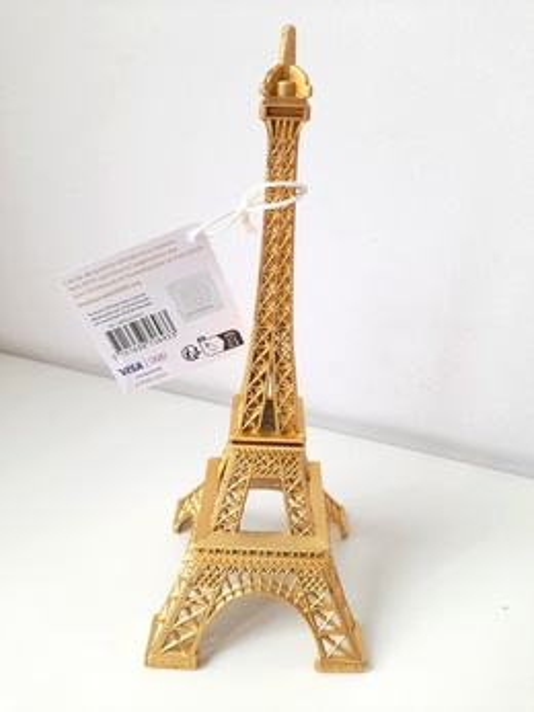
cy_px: 356
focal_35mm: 25
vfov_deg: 69.4
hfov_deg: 54.9
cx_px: 267
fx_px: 515
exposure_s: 1/50
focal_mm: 4.6
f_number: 2
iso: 40
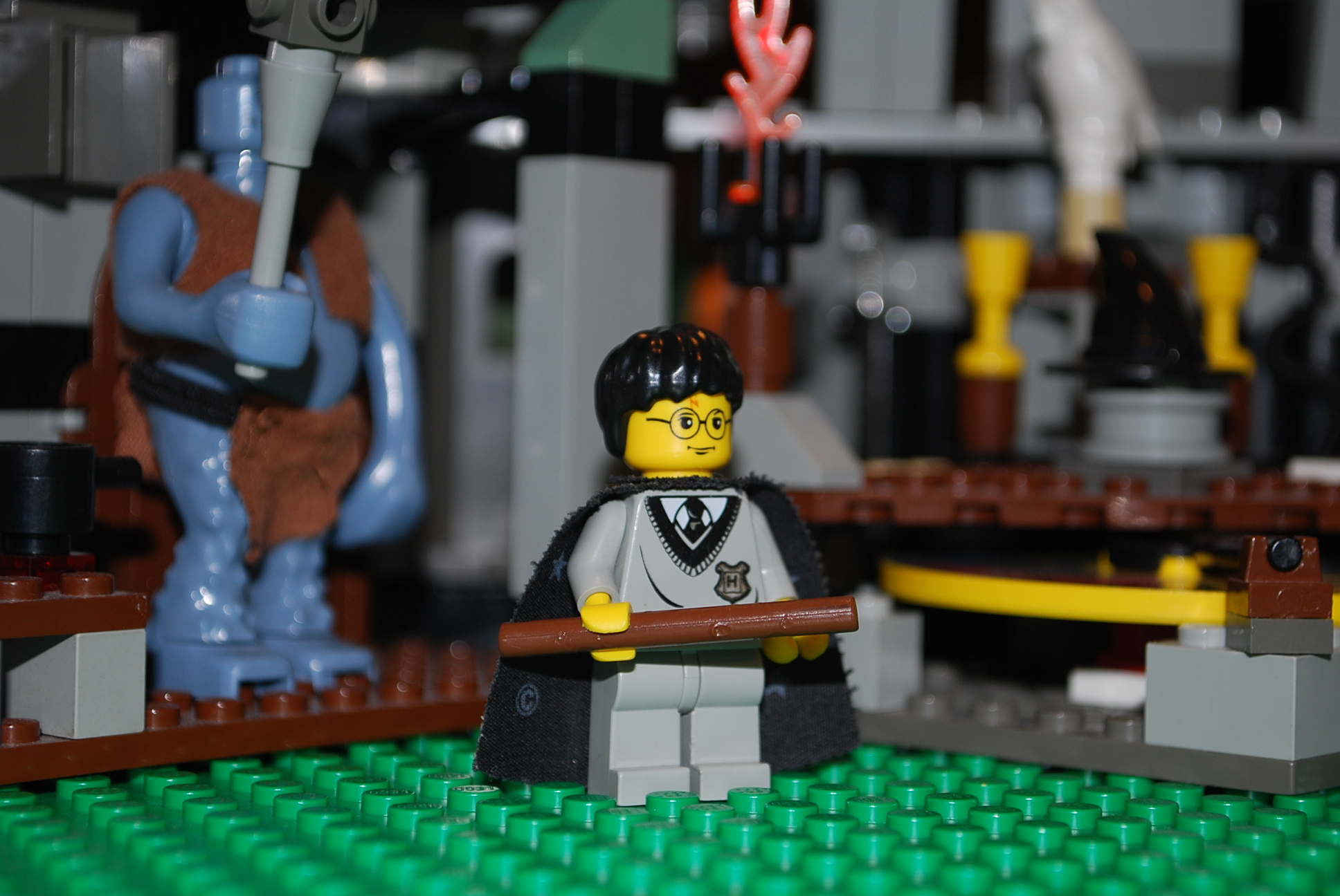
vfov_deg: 18.2
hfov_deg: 27.0
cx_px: 670
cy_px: 448
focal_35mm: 75
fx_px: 2795
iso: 200
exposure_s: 1/60
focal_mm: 50
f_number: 5.6
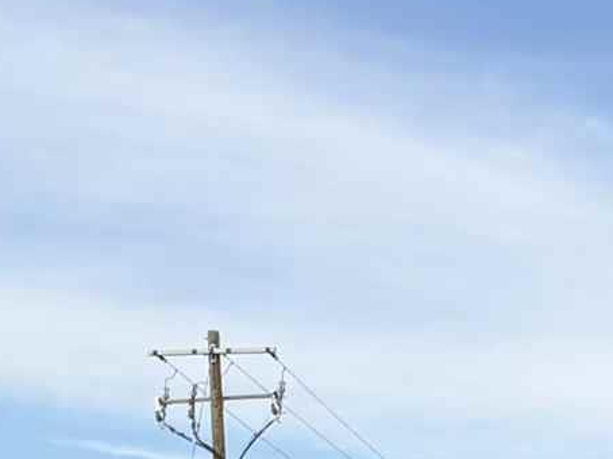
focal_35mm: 176
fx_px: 3115
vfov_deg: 8.1
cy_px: 894
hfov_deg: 10.8
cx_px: 964
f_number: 1.6
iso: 50
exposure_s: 1/3448
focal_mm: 5.96
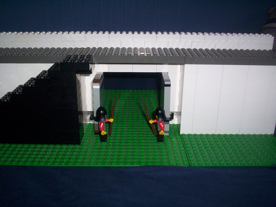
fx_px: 303
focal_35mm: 38
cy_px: 104
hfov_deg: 49.0
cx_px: 138
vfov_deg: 37.7
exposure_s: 1/60
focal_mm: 4.99
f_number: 4.5
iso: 140
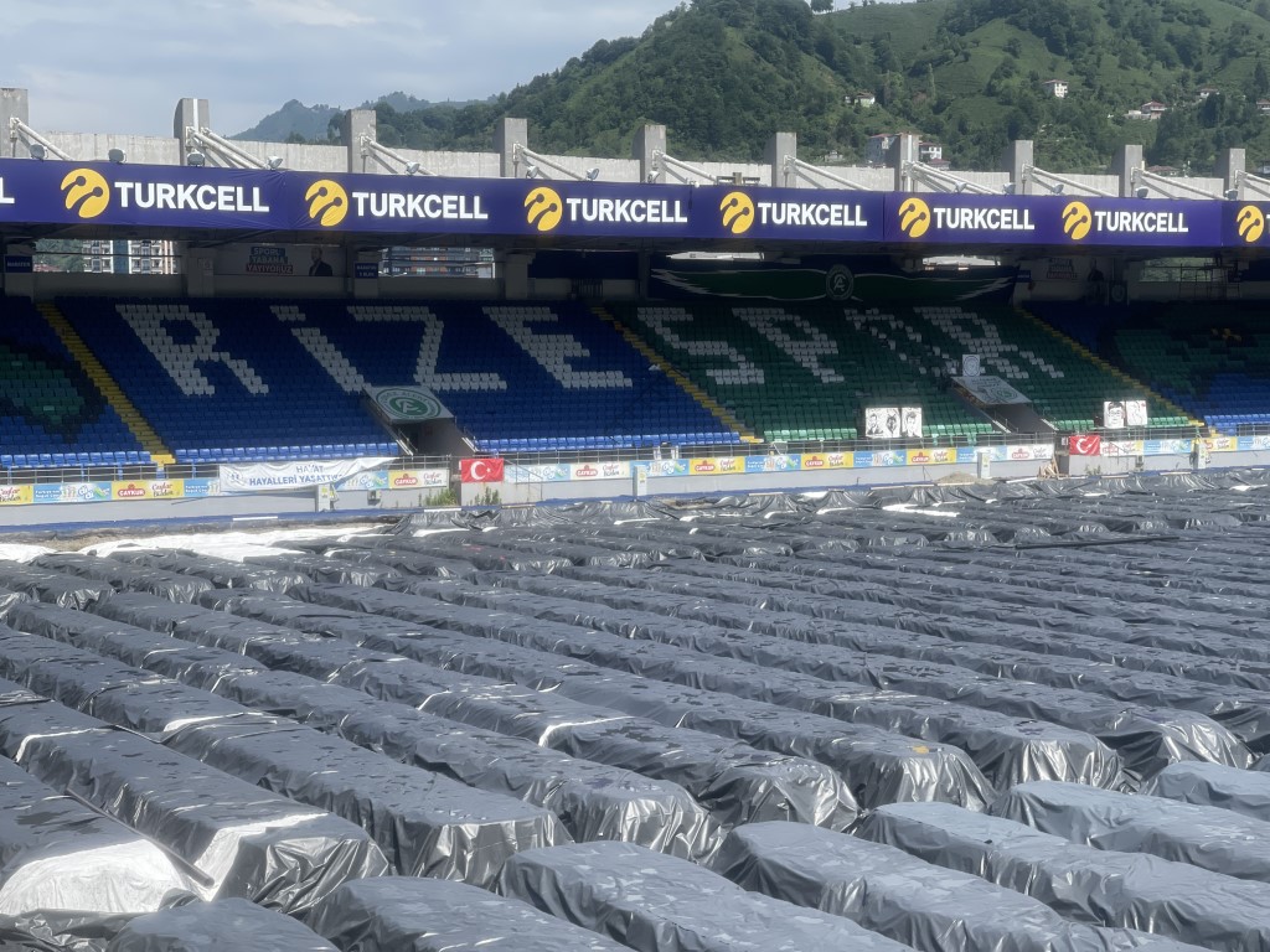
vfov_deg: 22.9
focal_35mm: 64
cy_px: 476
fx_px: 2348
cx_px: 635
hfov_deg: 30.3
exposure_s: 1/1004
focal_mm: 7.5
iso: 20
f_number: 2.2
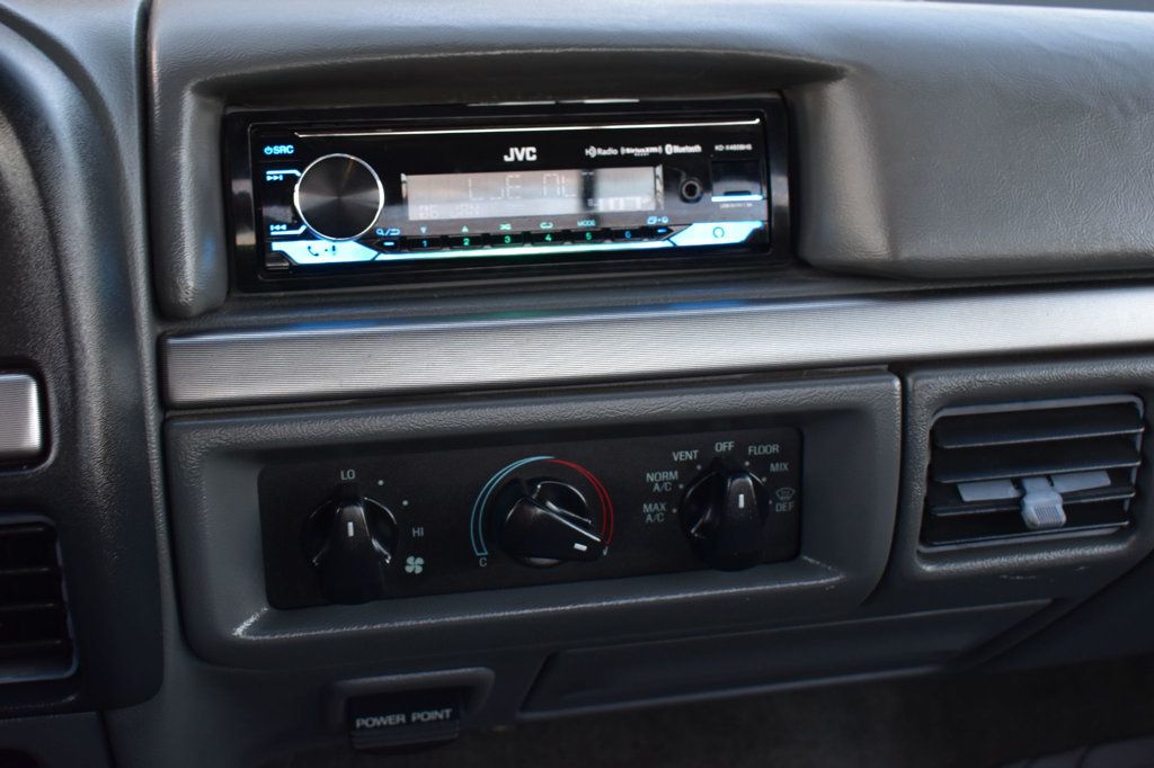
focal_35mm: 42
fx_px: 1346
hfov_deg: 46.4
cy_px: 384
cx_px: 577
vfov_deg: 31.9
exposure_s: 1/15
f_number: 6.3
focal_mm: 28
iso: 500
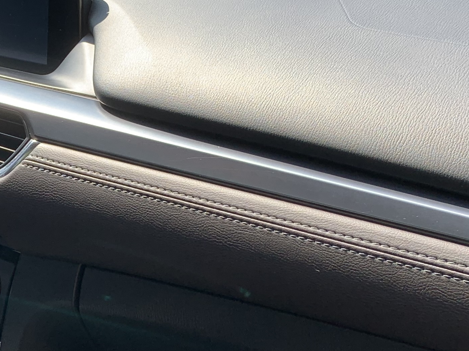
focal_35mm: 75
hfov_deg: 25.1
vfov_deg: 19.6
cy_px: 222
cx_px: 29
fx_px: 1016
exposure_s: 1/350
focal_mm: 4.25
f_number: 1.8
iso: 25
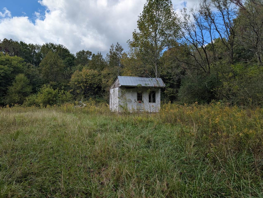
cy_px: 99
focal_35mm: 24
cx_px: 132
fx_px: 183
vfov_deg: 56.9
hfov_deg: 71.5
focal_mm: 6.9
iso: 21
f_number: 1.68
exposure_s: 1/1126
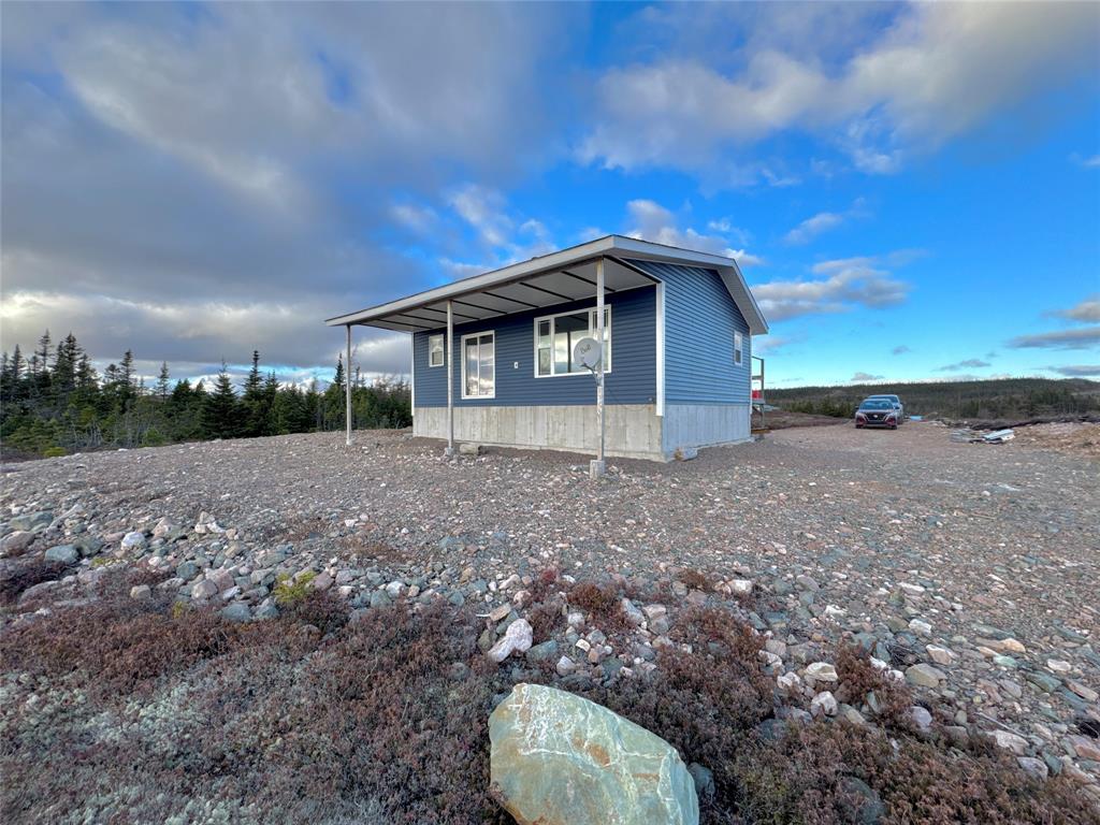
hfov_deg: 102.1
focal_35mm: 14
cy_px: 412
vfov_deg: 85.7
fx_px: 445
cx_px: 550
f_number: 2.2
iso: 40
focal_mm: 2.22
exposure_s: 1/462
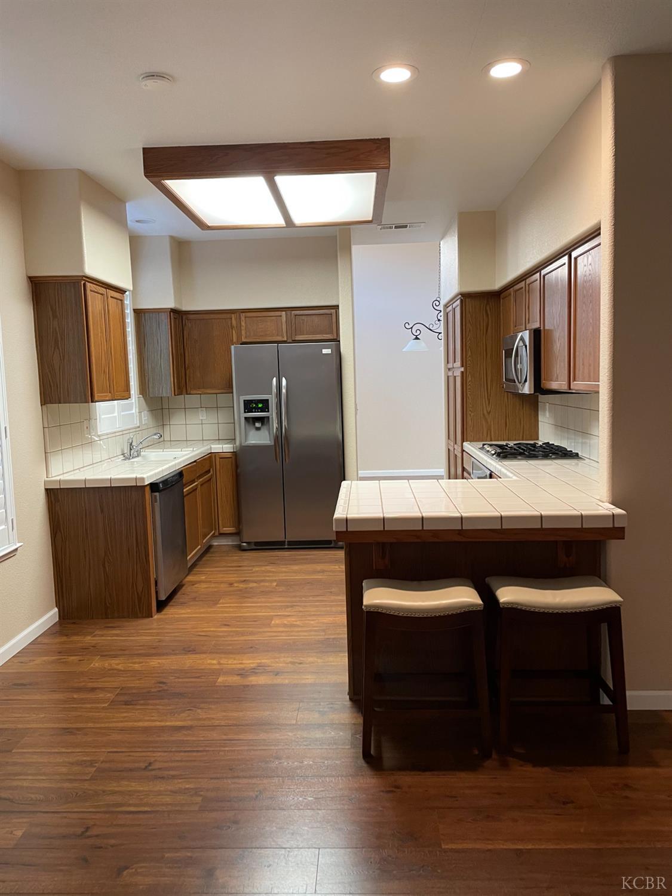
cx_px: 336
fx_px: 673
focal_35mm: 26
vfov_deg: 67.3
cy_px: 448
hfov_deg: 53.1
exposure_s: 1/60
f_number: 1.6
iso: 160
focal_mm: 4.2
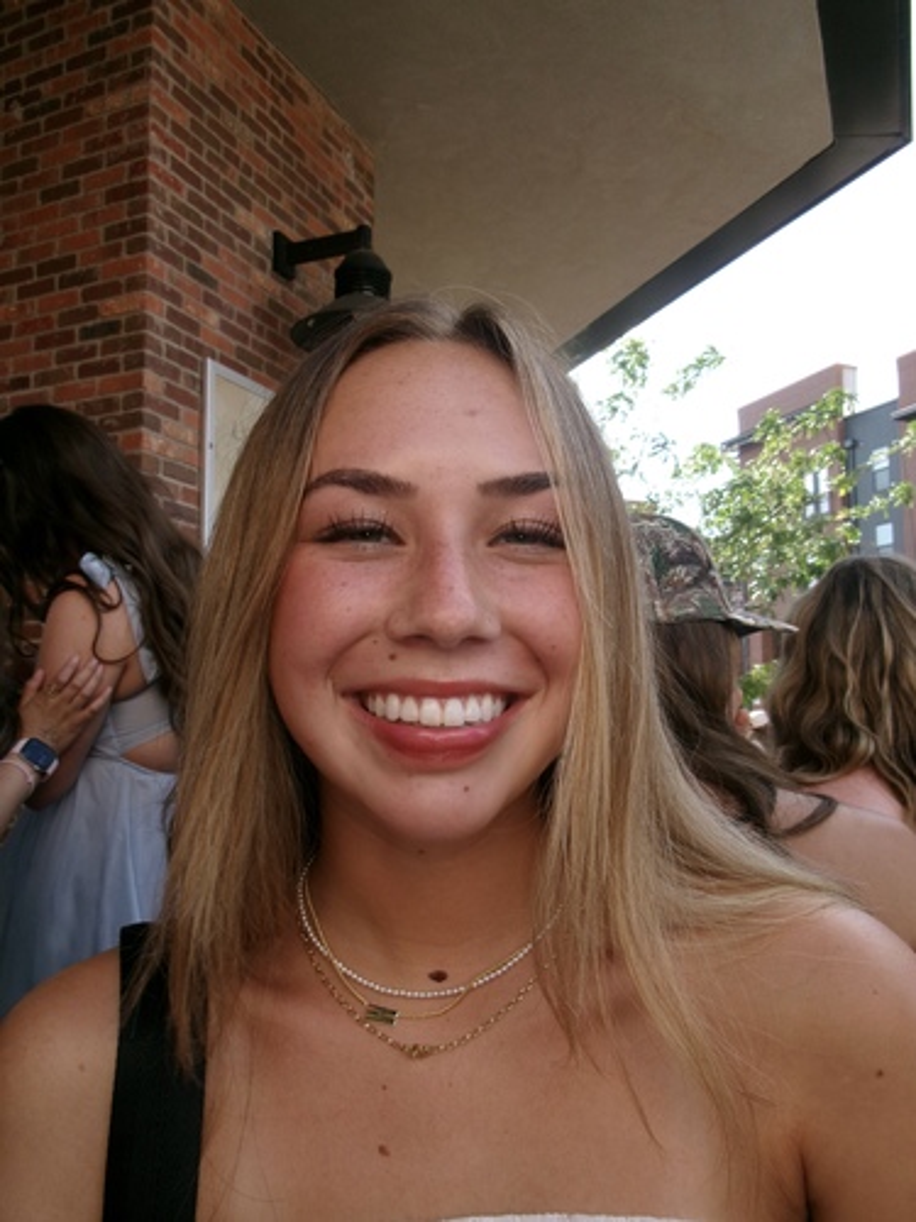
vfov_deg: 63.4
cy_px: 611
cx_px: 458
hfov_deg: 49.7
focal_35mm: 28
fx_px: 988
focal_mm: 5.1
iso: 100
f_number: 3.9
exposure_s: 1/180
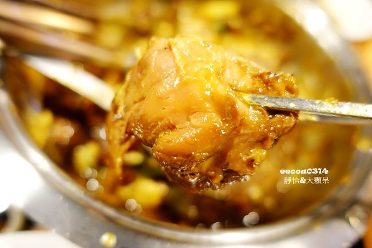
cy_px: 124
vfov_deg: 53.1
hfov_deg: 73.8
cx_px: 186
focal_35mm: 24
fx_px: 248
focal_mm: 8.8
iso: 800
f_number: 1.8
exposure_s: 1/30
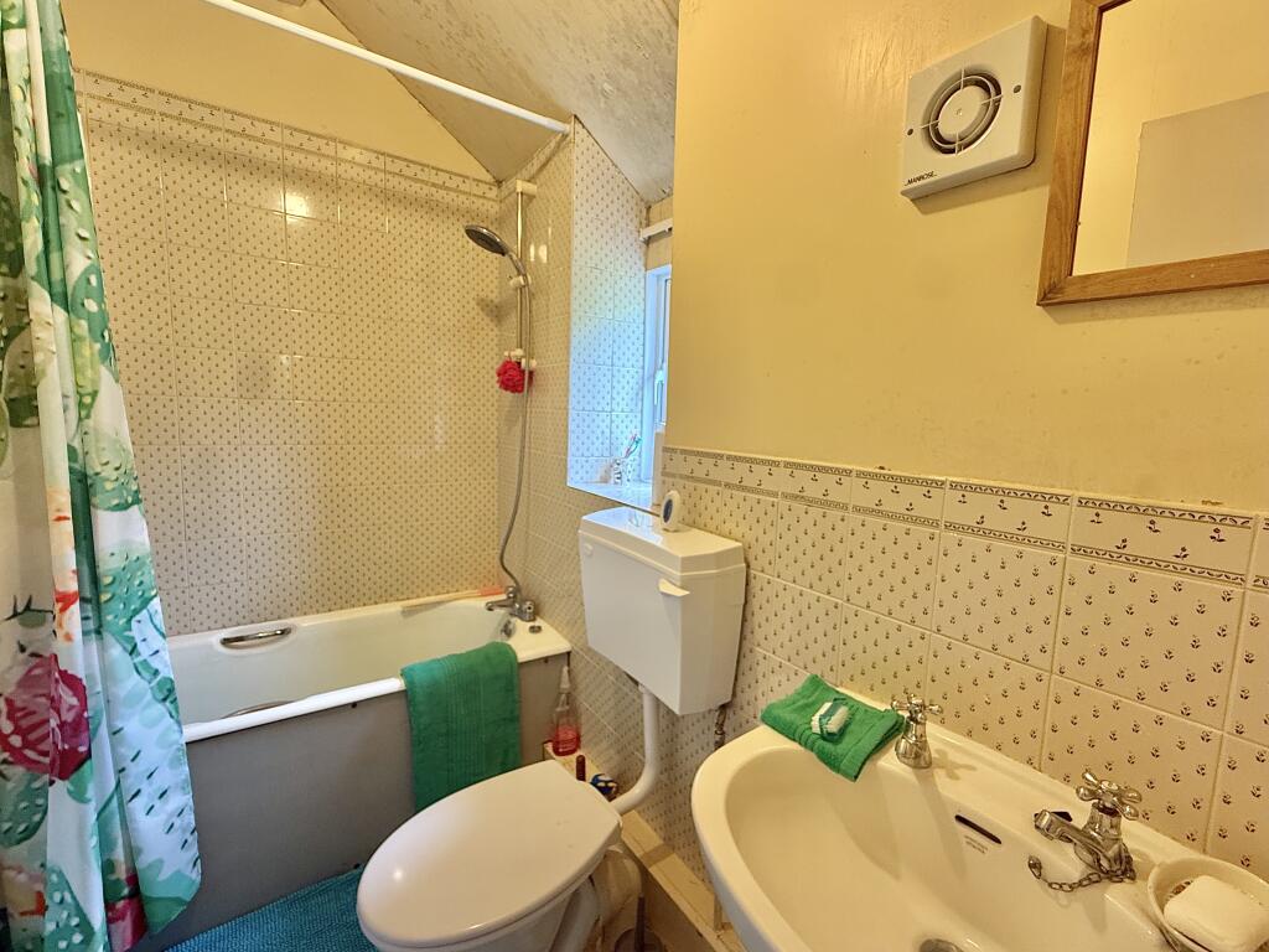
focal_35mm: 14
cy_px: 476
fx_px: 513
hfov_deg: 102.1
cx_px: 634
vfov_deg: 85.7
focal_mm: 2.22
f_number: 2.2
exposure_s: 1/50
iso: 160
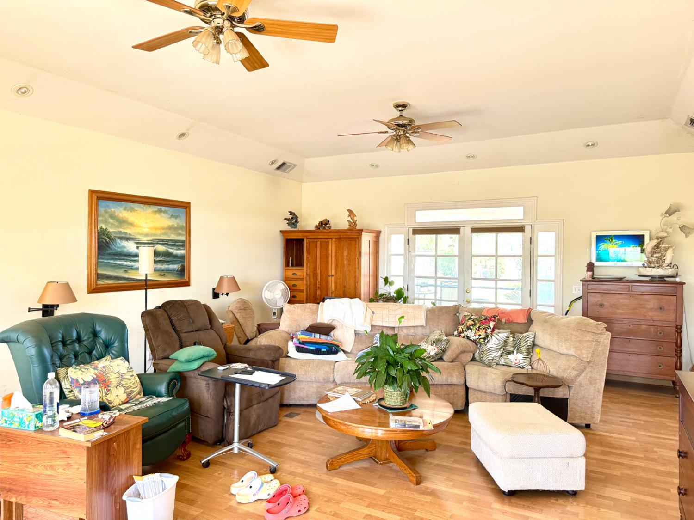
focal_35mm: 24
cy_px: 260
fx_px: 481
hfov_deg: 71.6
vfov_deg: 56.8
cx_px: 347
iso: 200
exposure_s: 1/76
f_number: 1.78
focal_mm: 6.76
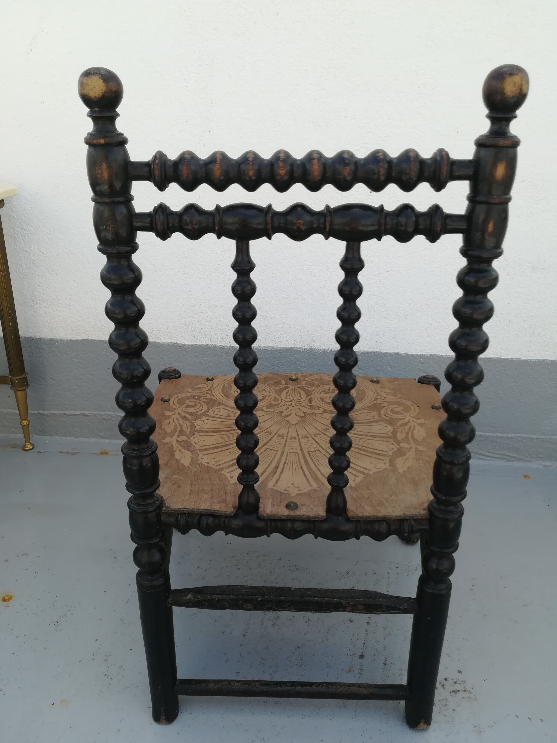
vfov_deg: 67.3
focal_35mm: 26
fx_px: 558
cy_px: 372
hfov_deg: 53.1
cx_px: 278
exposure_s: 1/396
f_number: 2.2
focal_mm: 3.83
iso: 50
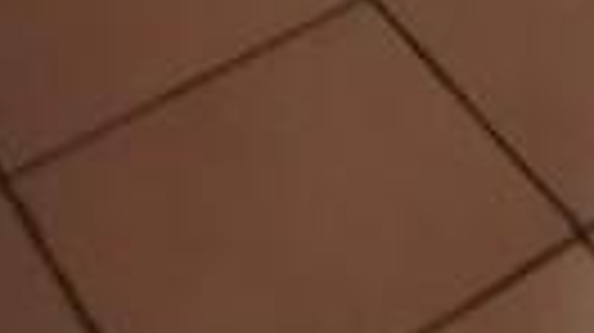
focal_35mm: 144
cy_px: -1346
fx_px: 2266
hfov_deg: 14.5
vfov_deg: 5.8
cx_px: 706
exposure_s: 1/25
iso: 320
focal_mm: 2.26
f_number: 2.2
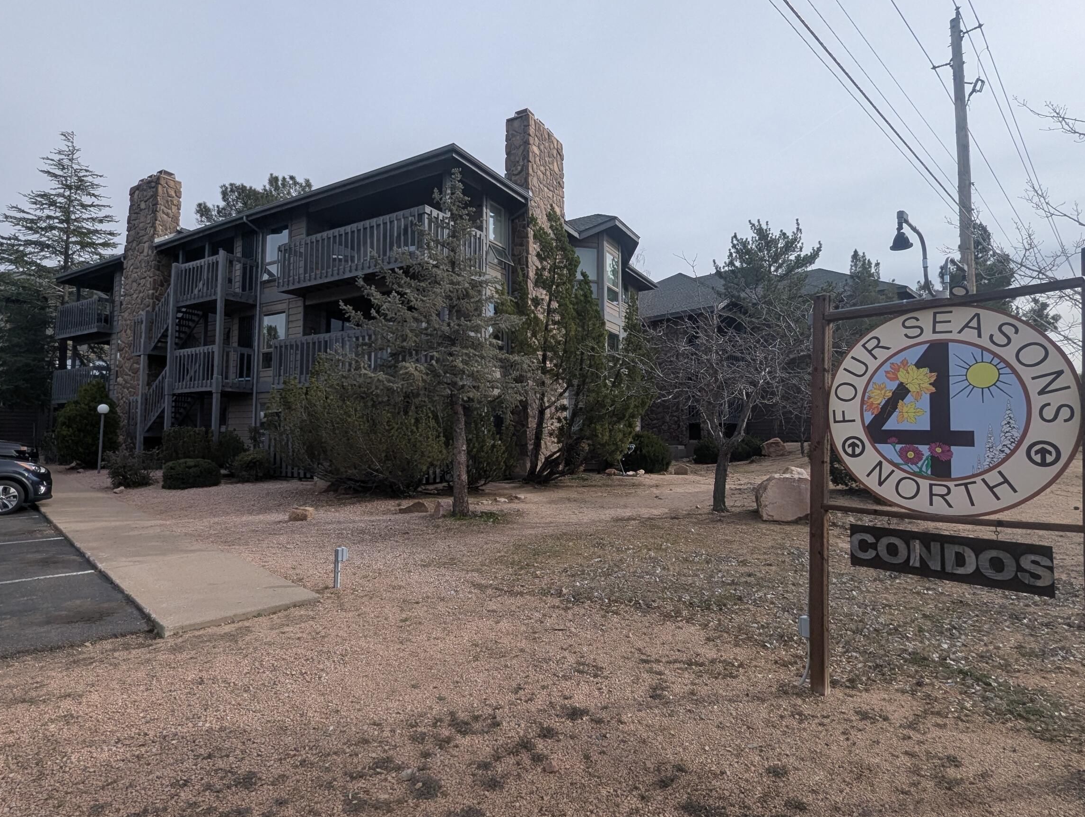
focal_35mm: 17
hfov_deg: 90.8
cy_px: 387
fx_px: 534
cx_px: 502
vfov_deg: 74.8
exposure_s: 1/1653
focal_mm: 1.95
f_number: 2.2
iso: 49
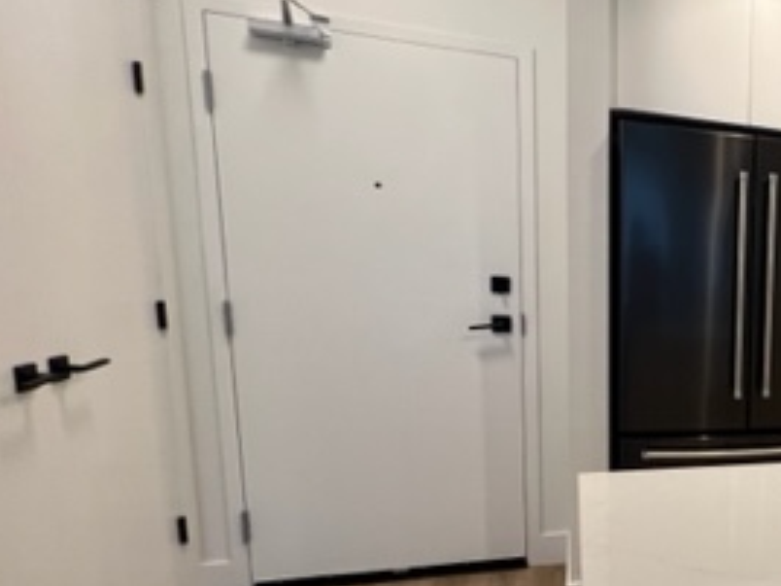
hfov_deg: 41.9
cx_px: 912
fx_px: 699
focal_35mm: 31
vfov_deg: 44.8
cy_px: 385
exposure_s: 1/60
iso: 160
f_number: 1.8
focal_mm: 1.57
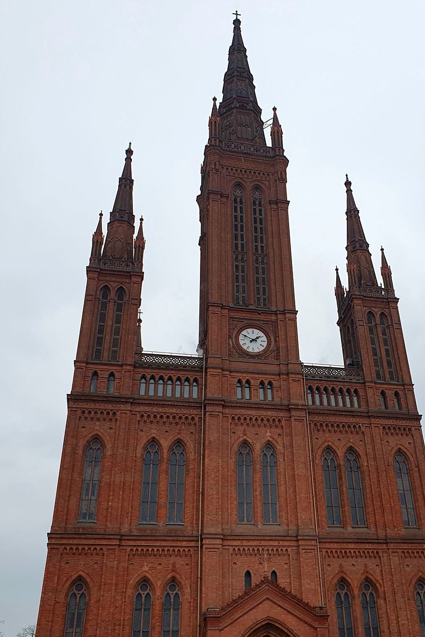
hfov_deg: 35.6
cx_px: 282
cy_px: 325
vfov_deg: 51.9
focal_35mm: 37
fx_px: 655
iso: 50
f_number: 2.4
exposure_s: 1/556
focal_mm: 4.32
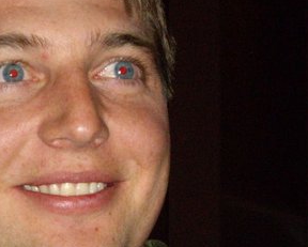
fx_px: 2254
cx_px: 15
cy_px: 113
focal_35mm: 247
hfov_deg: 7.8
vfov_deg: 6.3
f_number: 5.2
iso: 400
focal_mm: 18.6
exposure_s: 1/125
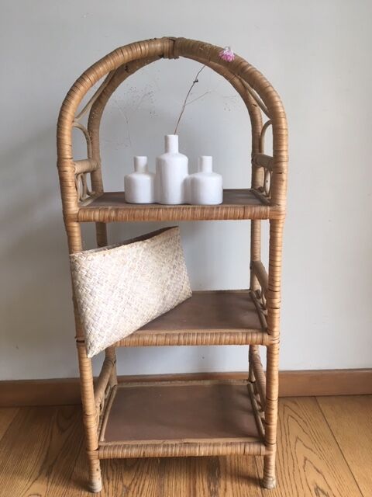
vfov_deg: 61.7
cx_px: 186
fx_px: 416
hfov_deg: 48.2
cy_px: 248
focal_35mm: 29
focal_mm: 4.15
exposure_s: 1/33
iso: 40
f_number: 2.2
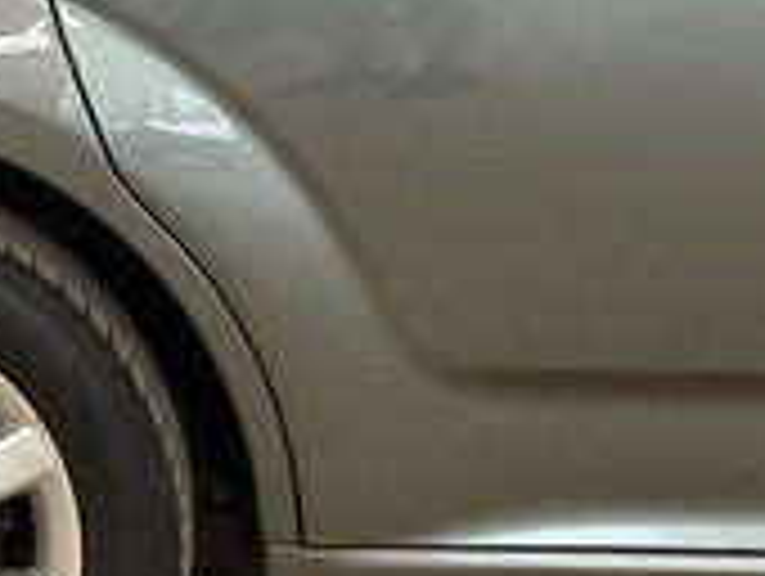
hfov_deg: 11.6
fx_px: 3740
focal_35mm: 169
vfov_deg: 8.7
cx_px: 162
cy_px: -76
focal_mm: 6.86
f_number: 1.8
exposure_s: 1/50
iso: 250
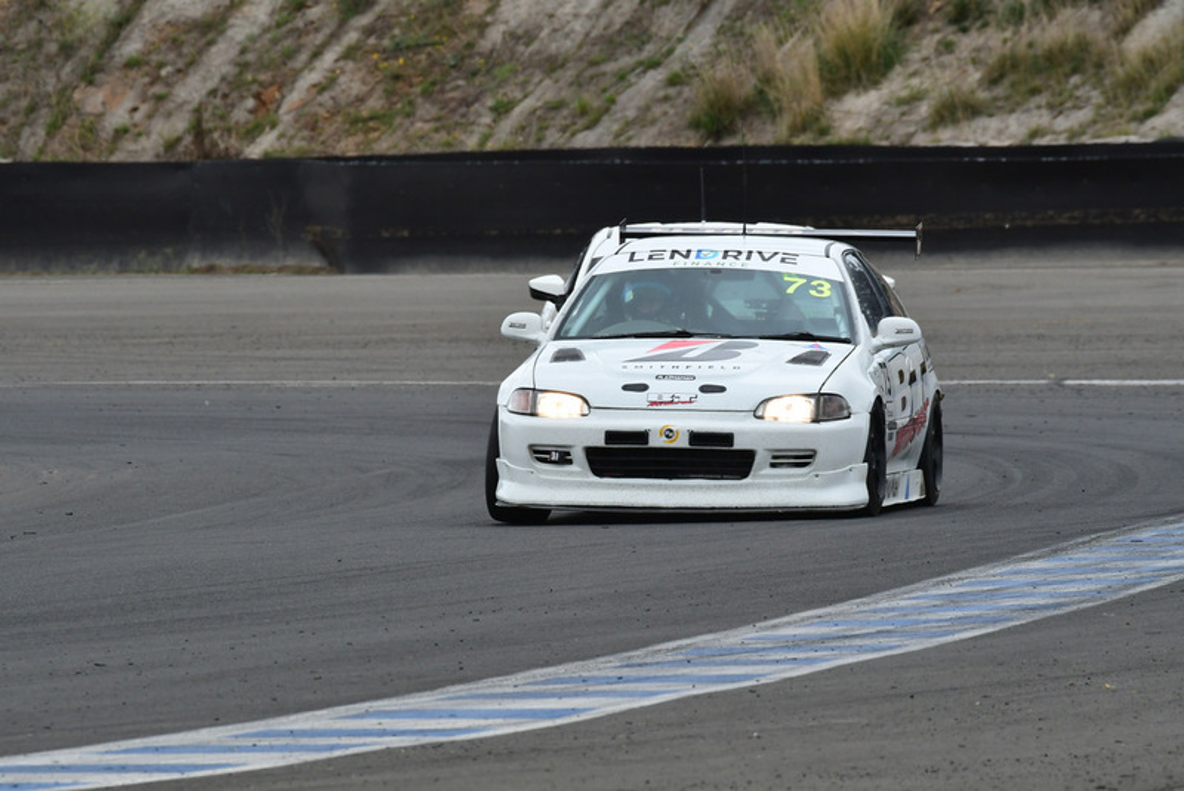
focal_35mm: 585
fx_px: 19246
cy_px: 396
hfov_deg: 3.5
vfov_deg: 2.4
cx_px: 592
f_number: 11
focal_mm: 390
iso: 1000
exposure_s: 1/640
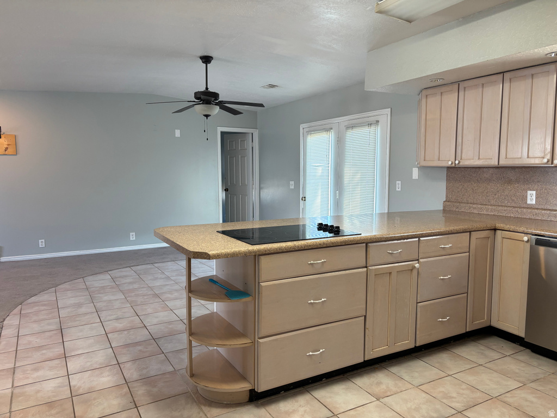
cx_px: 278
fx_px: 418
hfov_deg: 67.3
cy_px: 209
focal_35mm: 26
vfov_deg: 53.1
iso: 80
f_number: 1.6
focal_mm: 5.96
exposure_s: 1/60
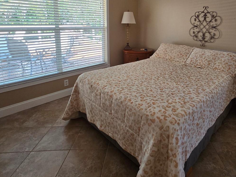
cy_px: 44
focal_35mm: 21
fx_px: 143
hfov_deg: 76.7
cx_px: 155
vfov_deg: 60.0
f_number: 2.2
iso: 200
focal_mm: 2.2
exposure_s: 1/60
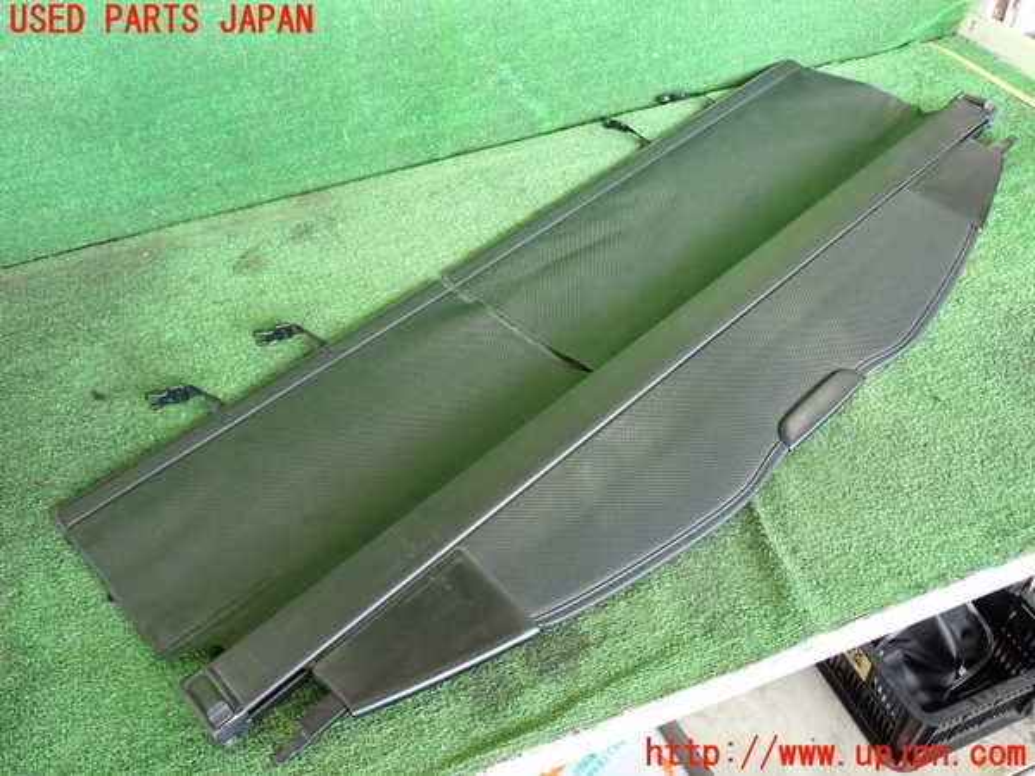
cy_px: 388
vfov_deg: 46.8
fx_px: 897
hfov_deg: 60.0
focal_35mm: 30
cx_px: 518
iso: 500
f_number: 2.3
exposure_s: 1/125
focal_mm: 5.4
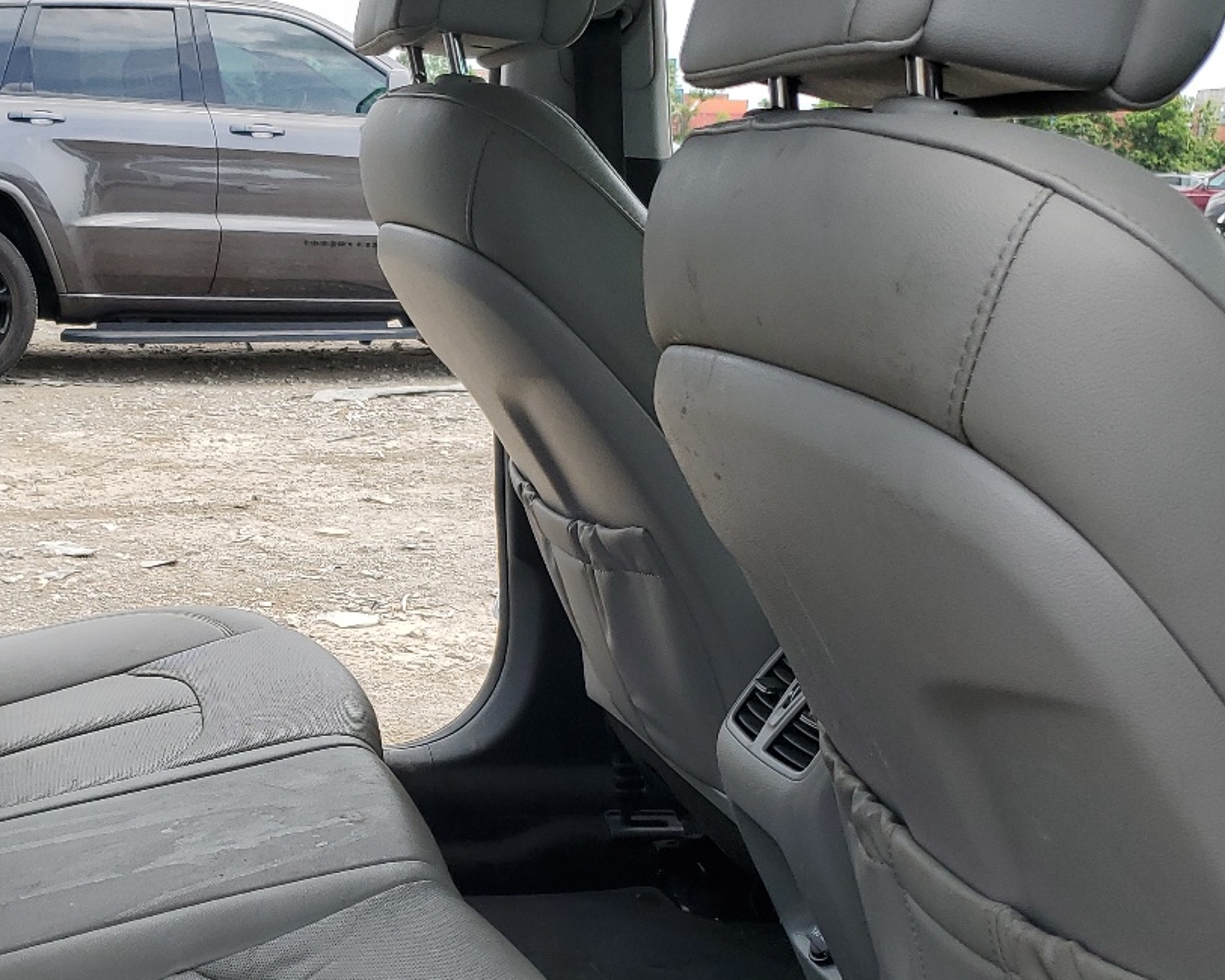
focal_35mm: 50
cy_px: 734
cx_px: 213
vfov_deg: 29.8
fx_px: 1813
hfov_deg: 35.9
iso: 50
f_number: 1.5
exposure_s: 1/1250
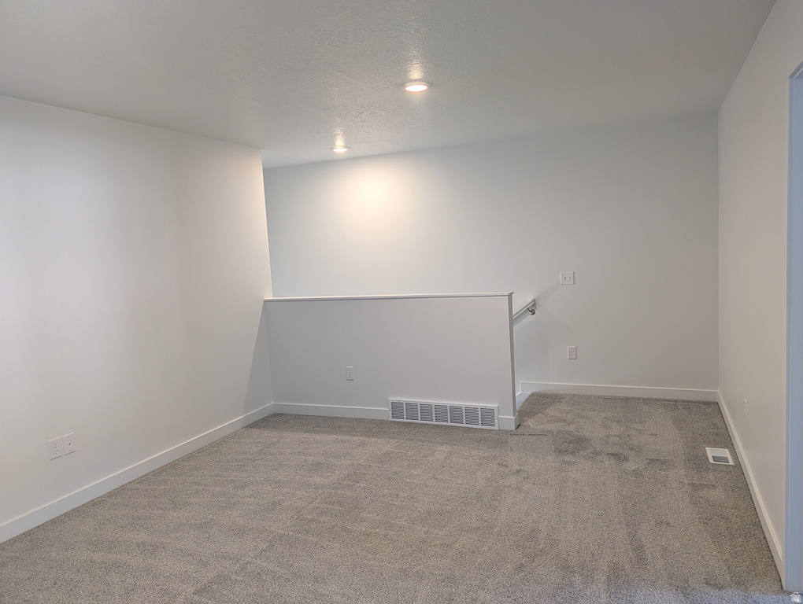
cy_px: 302
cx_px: 402
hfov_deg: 71.5
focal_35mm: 24
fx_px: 558
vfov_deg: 56.9
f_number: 1.68
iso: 20
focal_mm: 6.9
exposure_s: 1/120
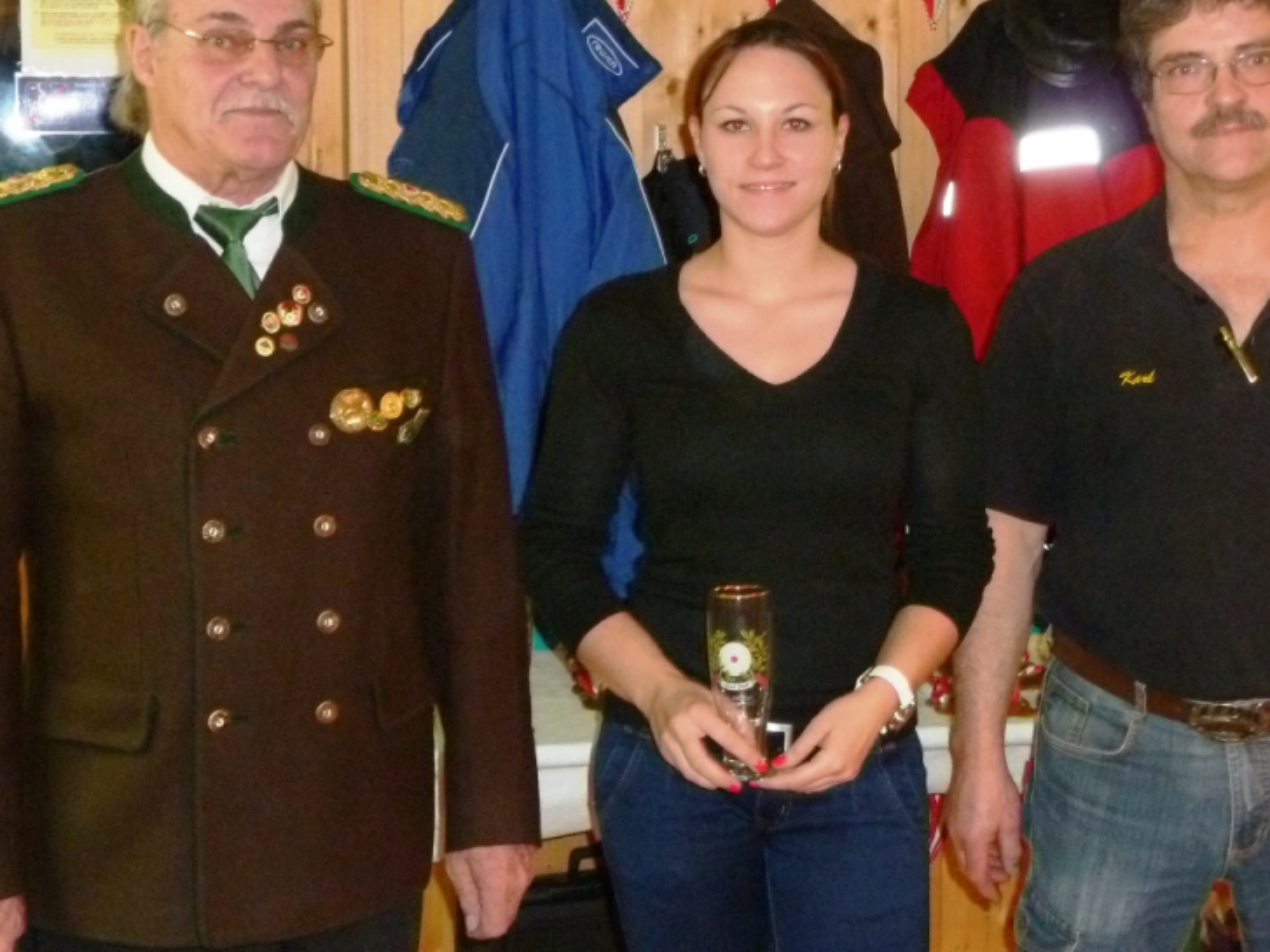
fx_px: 2274
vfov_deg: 23.6
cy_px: 383
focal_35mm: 62
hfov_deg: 31.2
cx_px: 713
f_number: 3.7
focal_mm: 7.3
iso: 400
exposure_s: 1/8
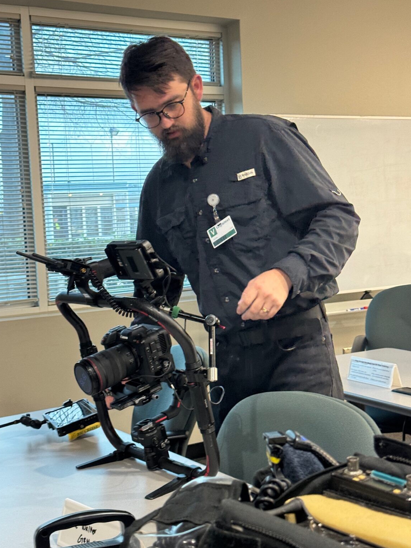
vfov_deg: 38.2
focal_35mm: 50
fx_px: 792
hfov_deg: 29.1
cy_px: 284
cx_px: 198
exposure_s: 1/40
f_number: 1.78
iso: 320
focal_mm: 6.86
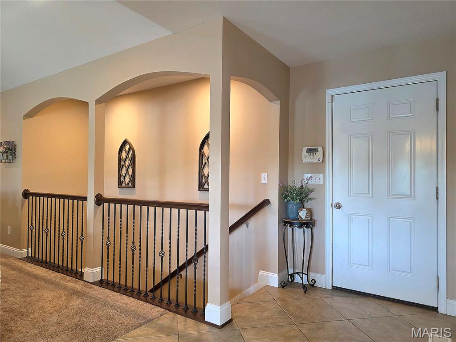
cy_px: 171
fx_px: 303
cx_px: 228
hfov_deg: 73.9
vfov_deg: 58.9
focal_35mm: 23
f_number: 1.7
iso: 400
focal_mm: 6.3
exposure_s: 1/120
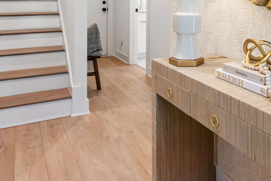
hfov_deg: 51.0
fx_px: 279
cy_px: -8
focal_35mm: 37
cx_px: 180
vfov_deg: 32.5
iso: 100
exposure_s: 1/4
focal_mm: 10
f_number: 8
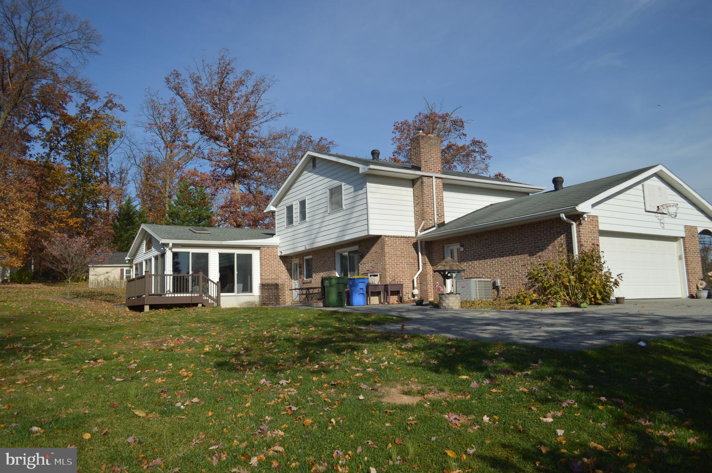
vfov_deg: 47.8
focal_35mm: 27
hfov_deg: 67.4
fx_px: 533
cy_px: 236
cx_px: 356
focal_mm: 18
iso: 100
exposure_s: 1/1600
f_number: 3.5
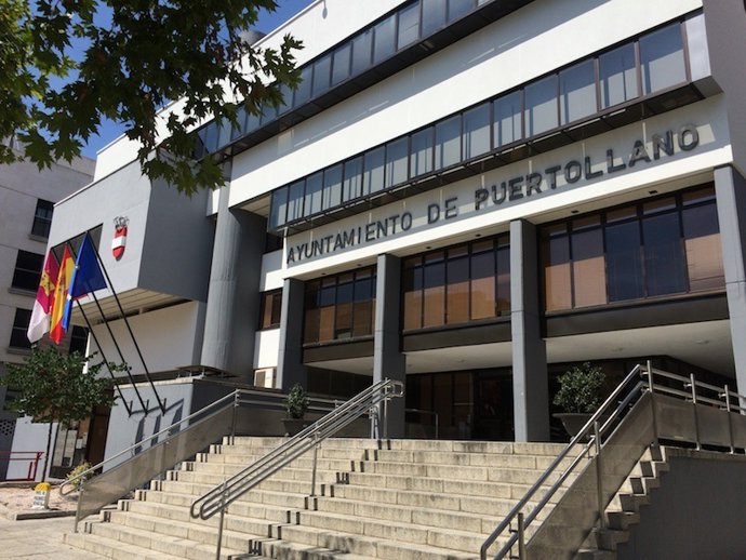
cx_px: 373
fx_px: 625
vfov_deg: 48.3
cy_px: 280
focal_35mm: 29
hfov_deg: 61.6
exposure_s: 1/2933
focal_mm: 4.15
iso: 32
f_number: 2.2
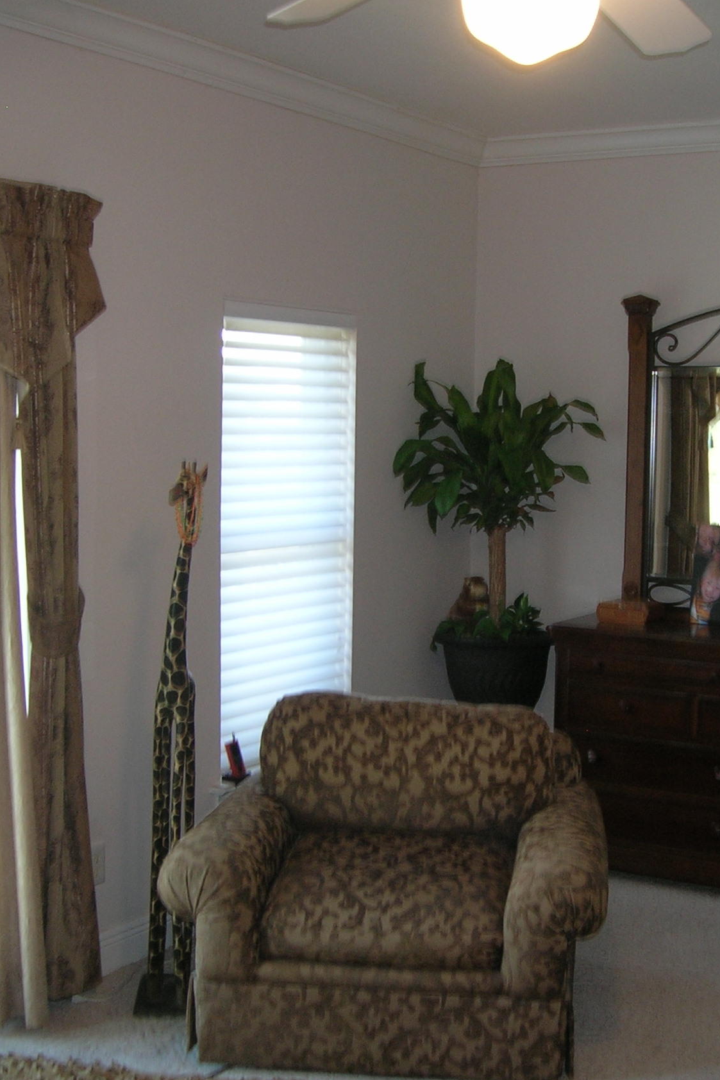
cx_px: 507
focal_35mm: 48
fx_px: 1440
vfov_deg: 41.1
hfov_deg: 27.8
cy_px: 543
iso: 70
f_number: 2.9
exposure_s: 1/23.8
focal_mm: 5.7
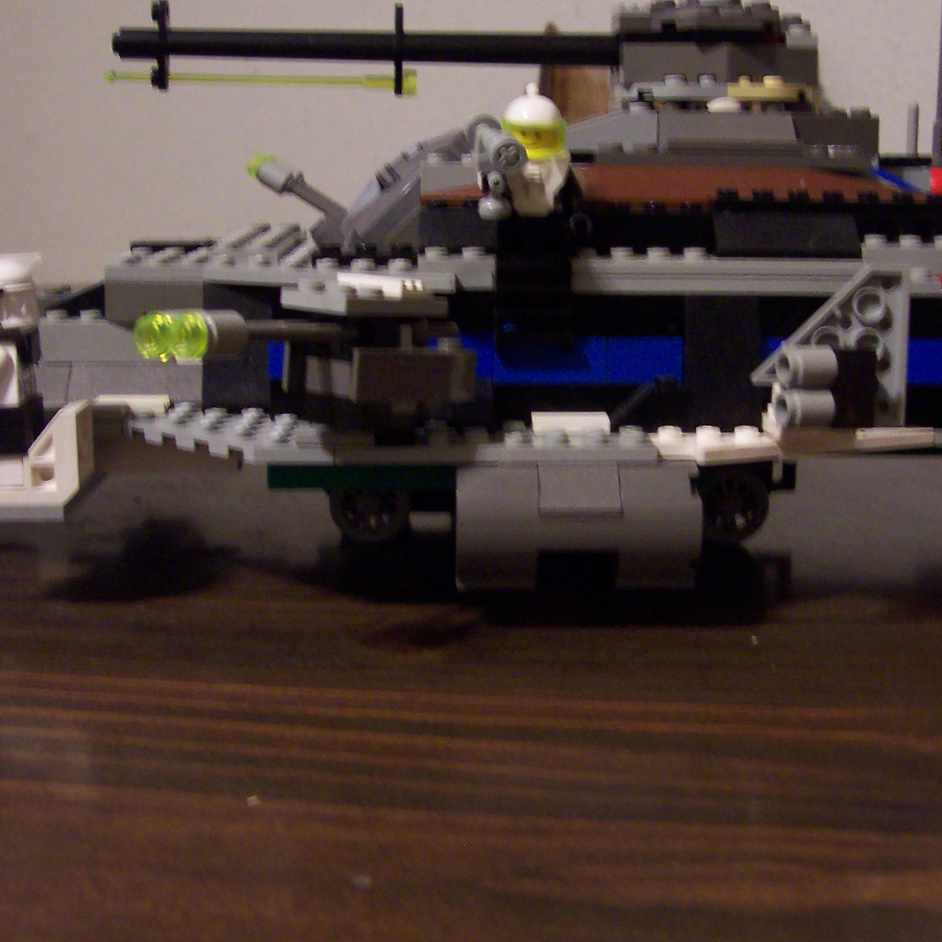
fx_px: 1601
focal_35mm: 52
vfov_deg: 32.8
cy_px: 440
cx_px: 538
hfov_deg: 32.7
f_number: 2.8
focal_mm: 5.6
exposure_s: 1/8
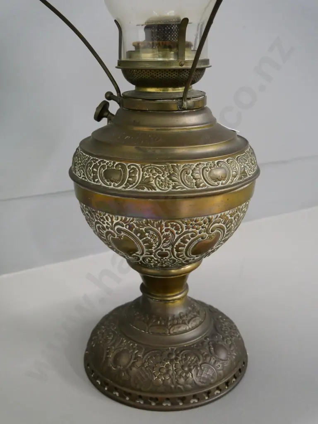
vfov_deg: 51.4
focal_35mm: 36
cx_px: 159
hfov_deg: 39.7
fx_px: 441
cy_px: 212
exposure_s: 1/80
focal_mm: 18
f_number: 4.9
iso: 3200
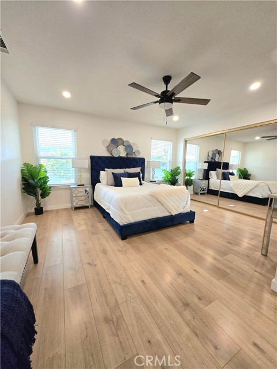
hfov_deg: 89.9
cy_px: 184
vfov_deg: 106.2
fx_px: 139
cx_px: 138
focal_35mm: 13
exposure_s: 1/60.2
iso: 100
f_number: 2.2
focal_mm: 1.7
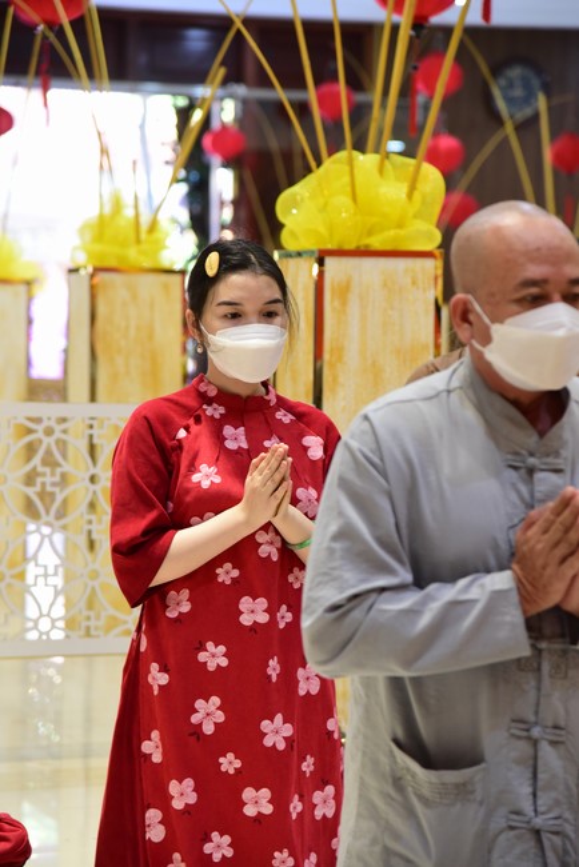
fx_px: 2892
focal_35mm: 120
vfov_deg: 17.1
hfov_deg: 11.4
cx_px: 290
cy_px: 434
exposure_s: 1/125
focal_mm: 120
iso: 2500
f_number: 4.5
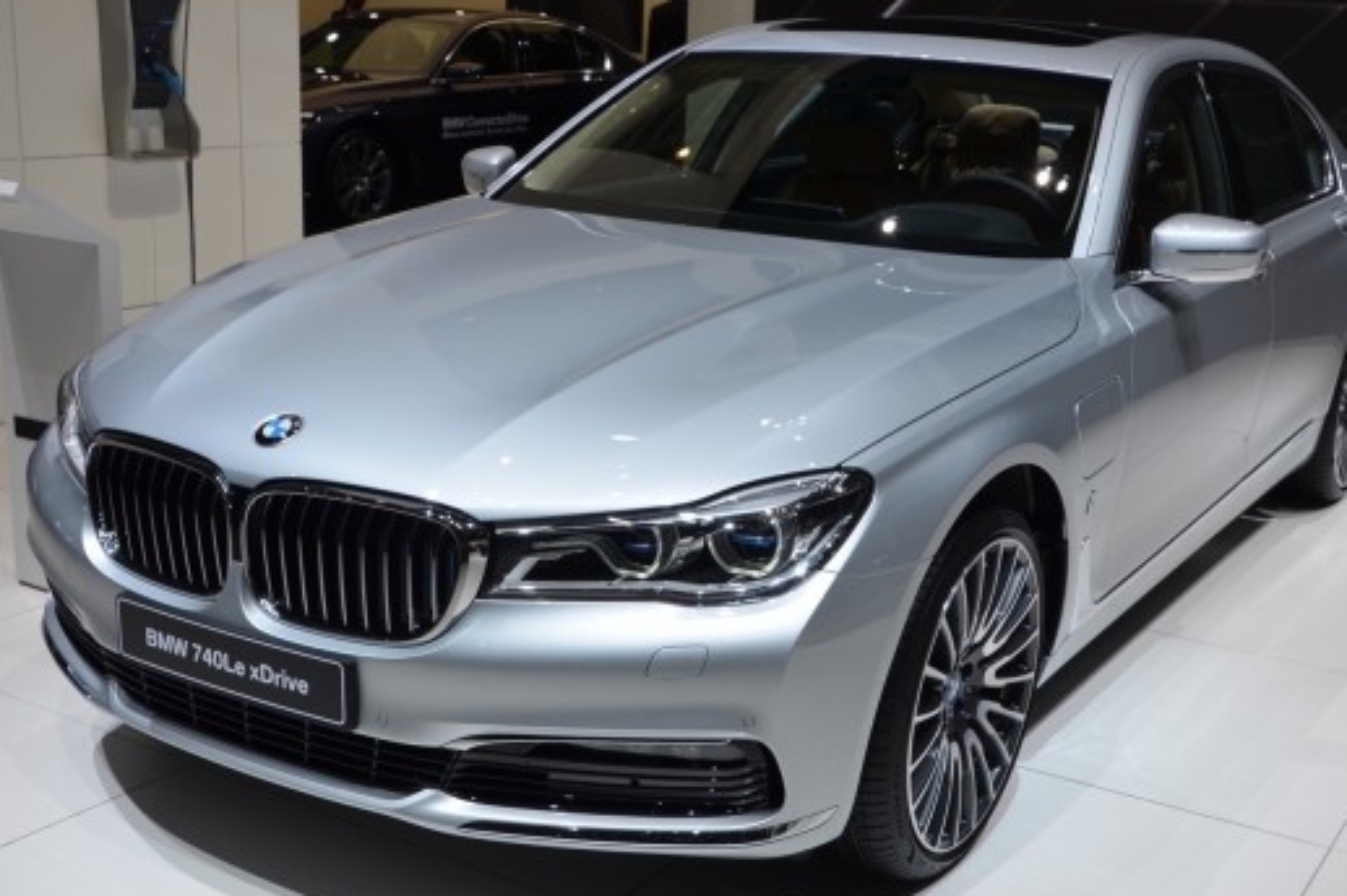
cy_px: 495
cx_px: 724
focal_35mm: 46
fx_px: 1710
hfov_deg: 43.0
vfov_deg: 29.4
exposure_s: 1/250
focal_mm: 21
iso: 200
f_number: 8
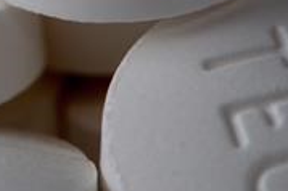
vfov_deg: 3.6
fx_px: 3053
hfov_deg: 5.4
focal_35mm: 382
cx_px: -142
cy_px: -37
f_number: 14
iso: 400
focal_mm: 105
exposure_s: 1/160
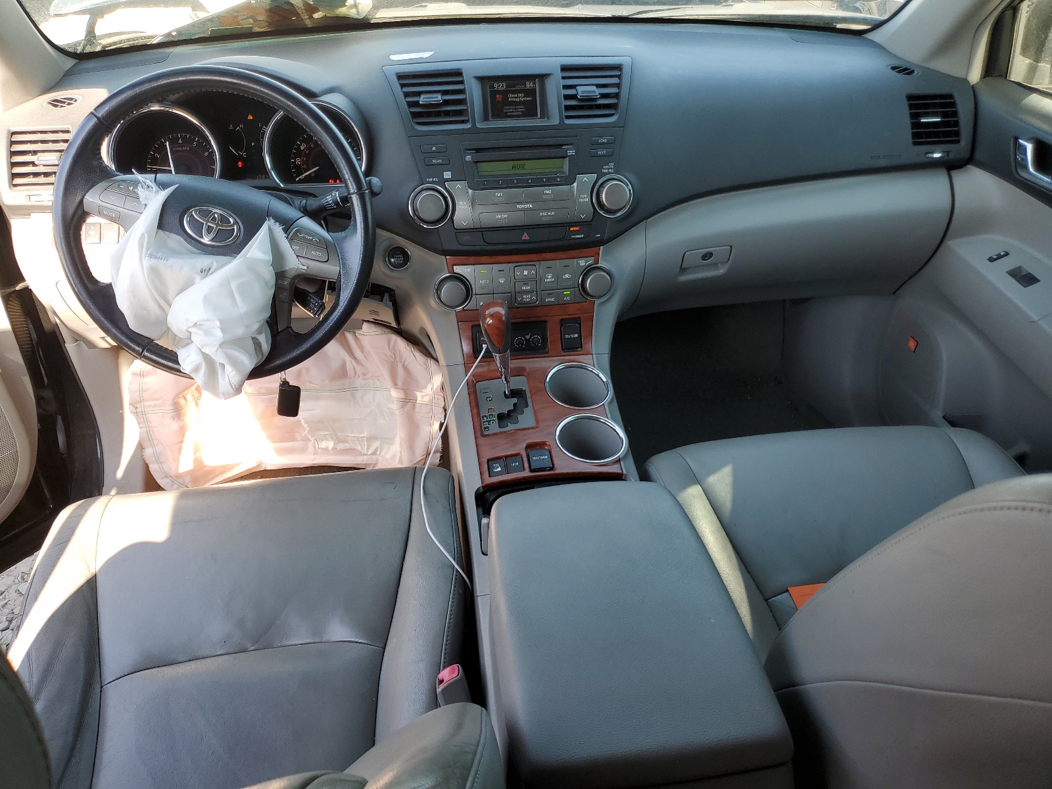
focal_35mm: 26
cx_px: 526
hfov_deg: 67.3
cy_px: 394
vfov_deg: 53.1
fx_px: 790
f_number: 1.5
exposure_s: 1/286
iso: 50
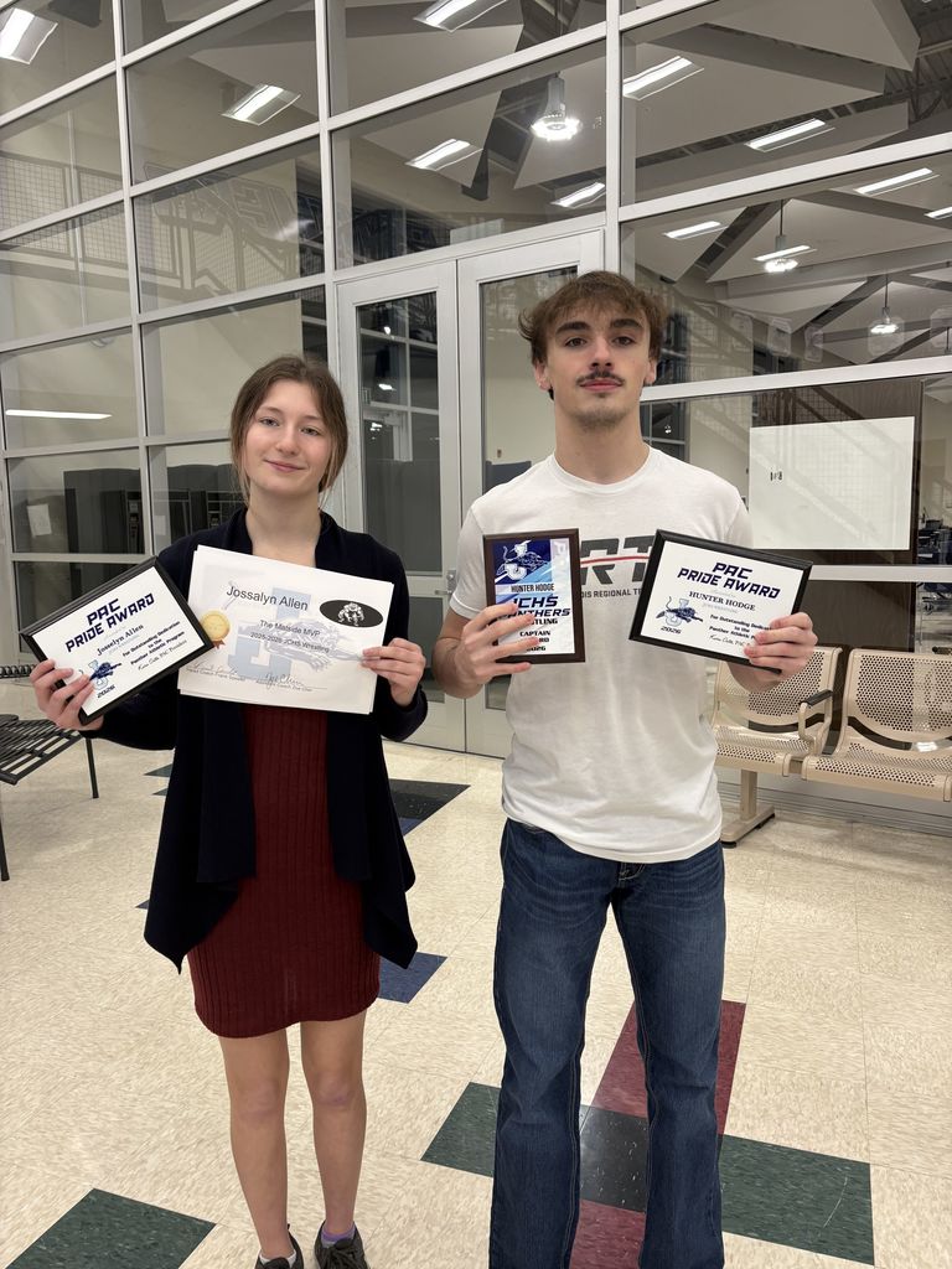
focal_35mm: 26
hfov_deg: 53.1
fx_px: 953
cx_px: 476
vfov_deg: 67.3
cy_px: 634
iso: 100
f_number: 1.6
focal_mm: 5.96
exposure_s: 1/60
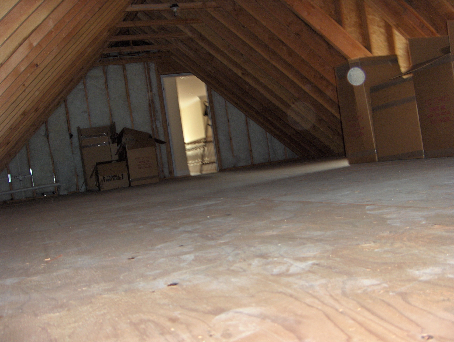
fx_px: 512
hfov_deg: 47.8
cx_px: 227
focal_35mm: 39
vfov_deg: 36.9
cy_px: 171
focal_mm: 8
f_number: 2.8
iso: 100
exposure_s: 1/60
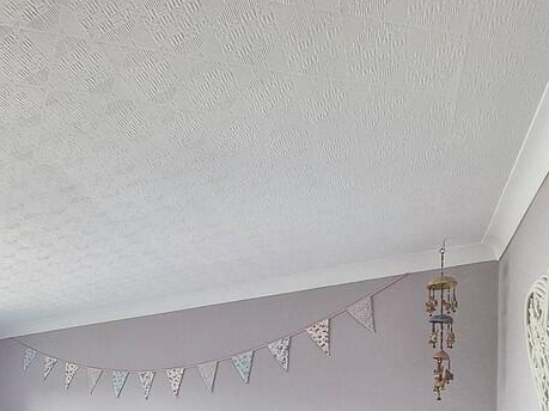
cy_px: 454
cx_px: 68
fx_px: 460
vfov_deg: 39.3
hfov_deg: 54.7
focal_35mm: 29
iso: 50
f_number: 2.2
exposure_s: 1/50
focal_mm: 1.7
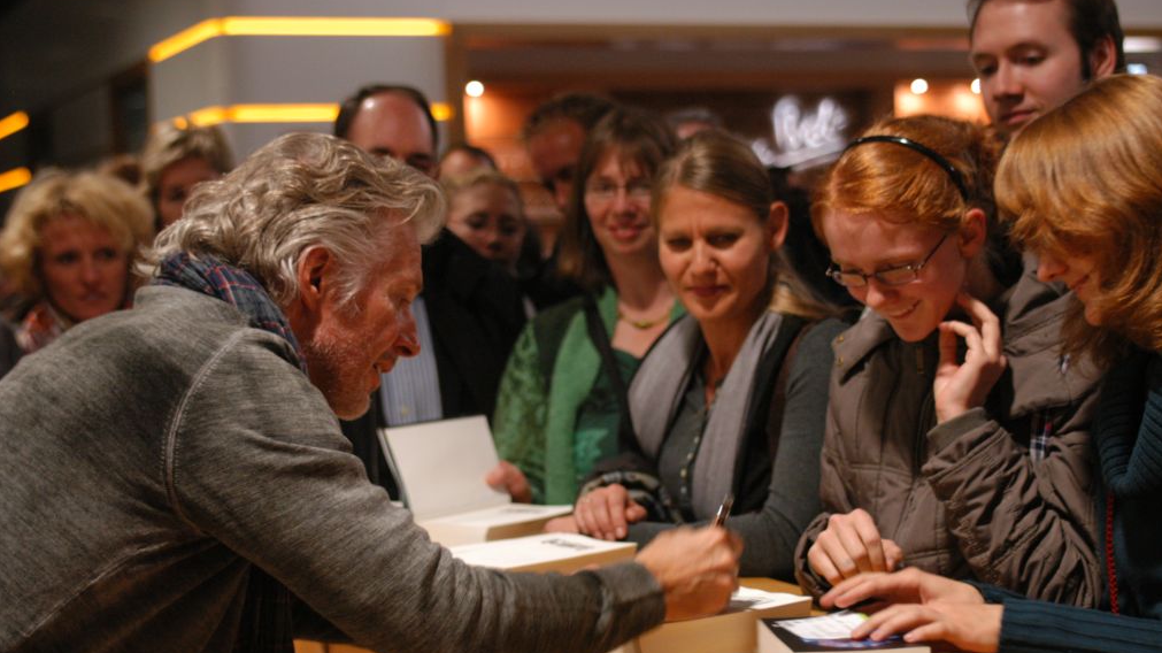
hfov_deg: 30.2
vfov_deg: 17.2
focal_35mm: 70
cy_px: 379
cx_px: 586
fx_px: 2156
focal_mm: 44
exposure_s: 1/30
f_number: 3.2
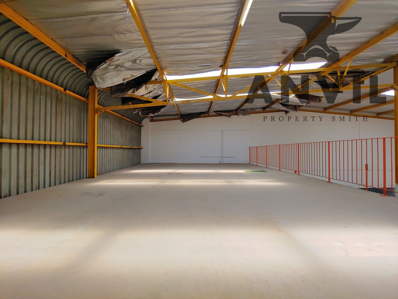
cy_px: 150
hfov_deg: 94.5
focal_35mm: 16
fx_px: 184
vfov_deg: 78.1
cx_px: 199
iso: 50
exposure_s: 1/100
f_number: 1.9
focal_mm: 2.18
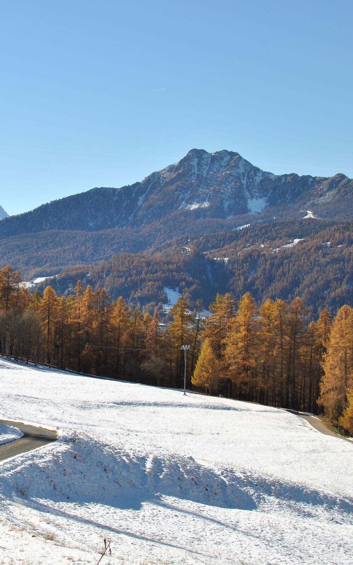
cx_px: -29
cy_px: 284
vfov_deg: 25.6
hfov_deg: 15.7
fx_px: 1243
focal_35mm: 81
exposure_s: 1/320
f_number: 8
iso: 100
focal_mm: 35
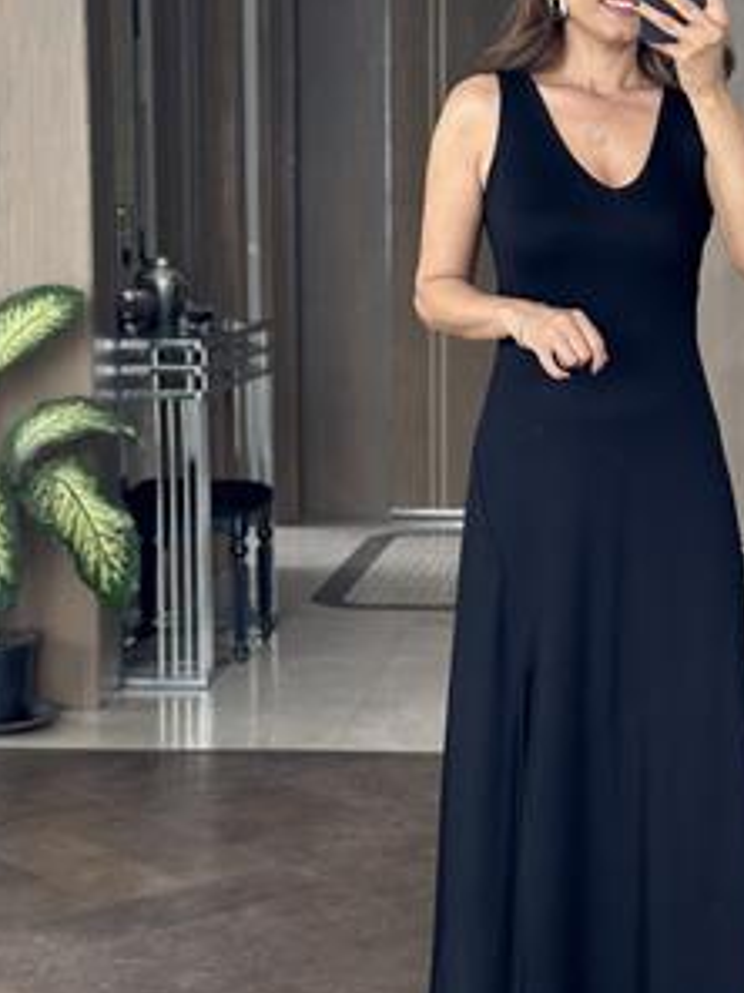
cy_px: 490
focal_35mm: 82
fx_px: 2350
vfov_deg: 23.8
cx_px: 617
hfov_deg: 17.8
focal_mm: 6.86
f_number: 1.78
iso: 125
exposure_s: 1/77
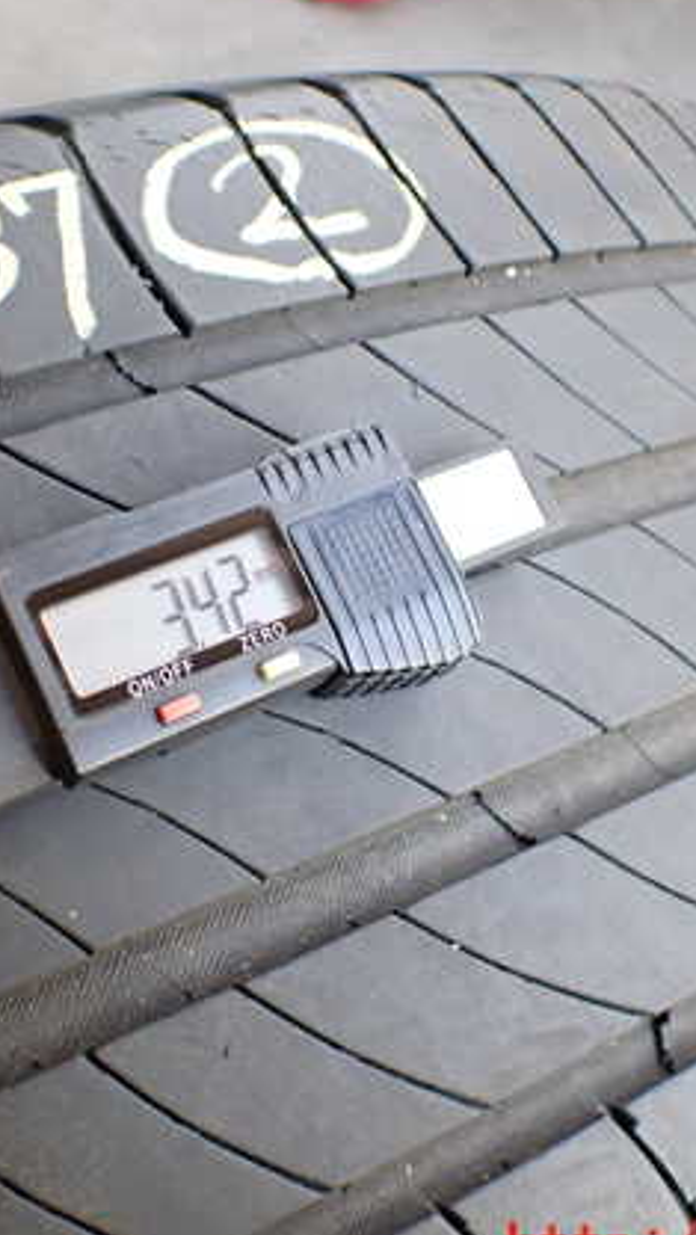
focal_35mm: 47
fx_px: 1540
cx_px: 287
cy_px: 622
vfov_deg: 43.7
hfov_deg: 25.4
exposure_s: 1/125
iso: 400
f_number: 2.3
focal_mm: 5.4
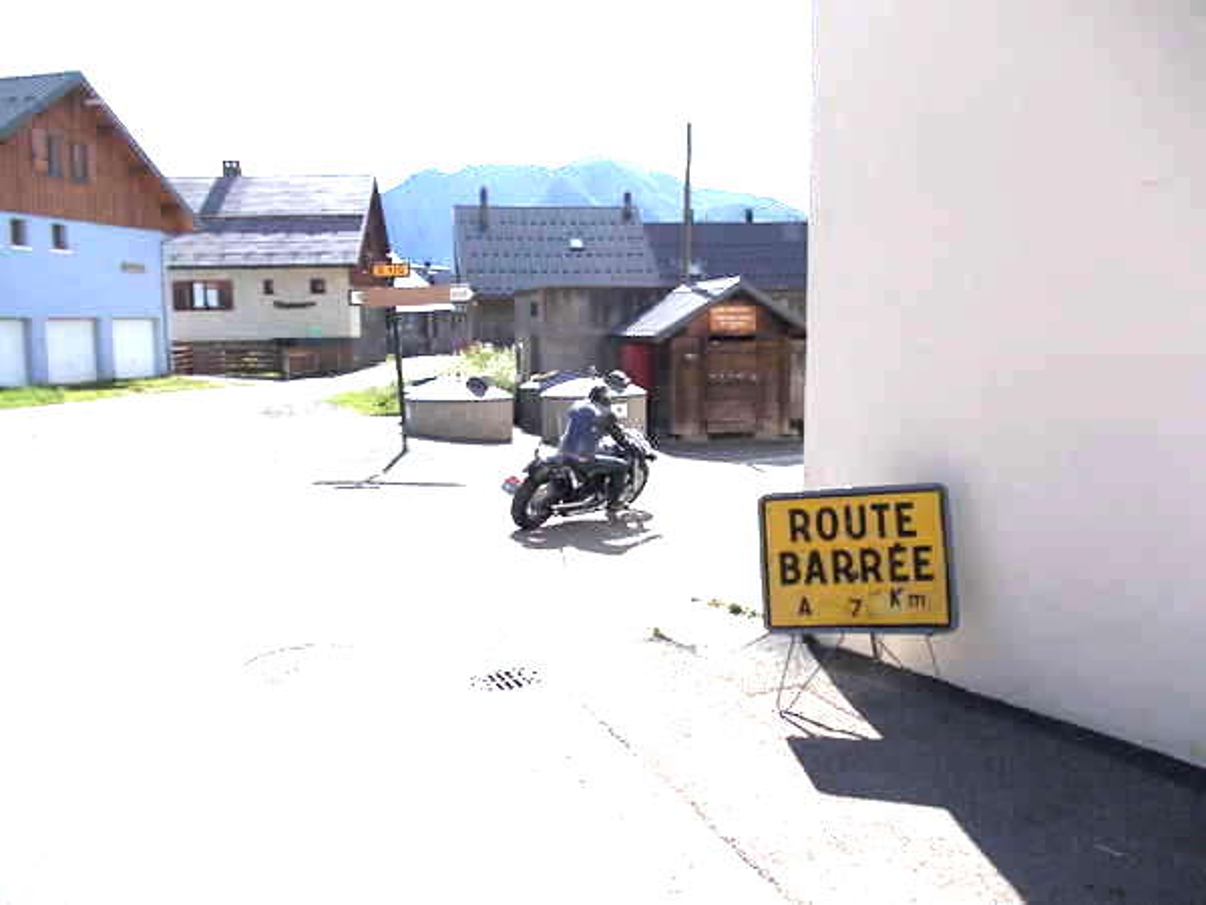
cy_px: 452
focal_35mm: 28
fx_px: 976
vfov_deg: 49.7
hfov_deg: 63.4
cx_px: 603
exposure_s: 1/400
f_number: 5.4
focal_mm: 4
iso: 80
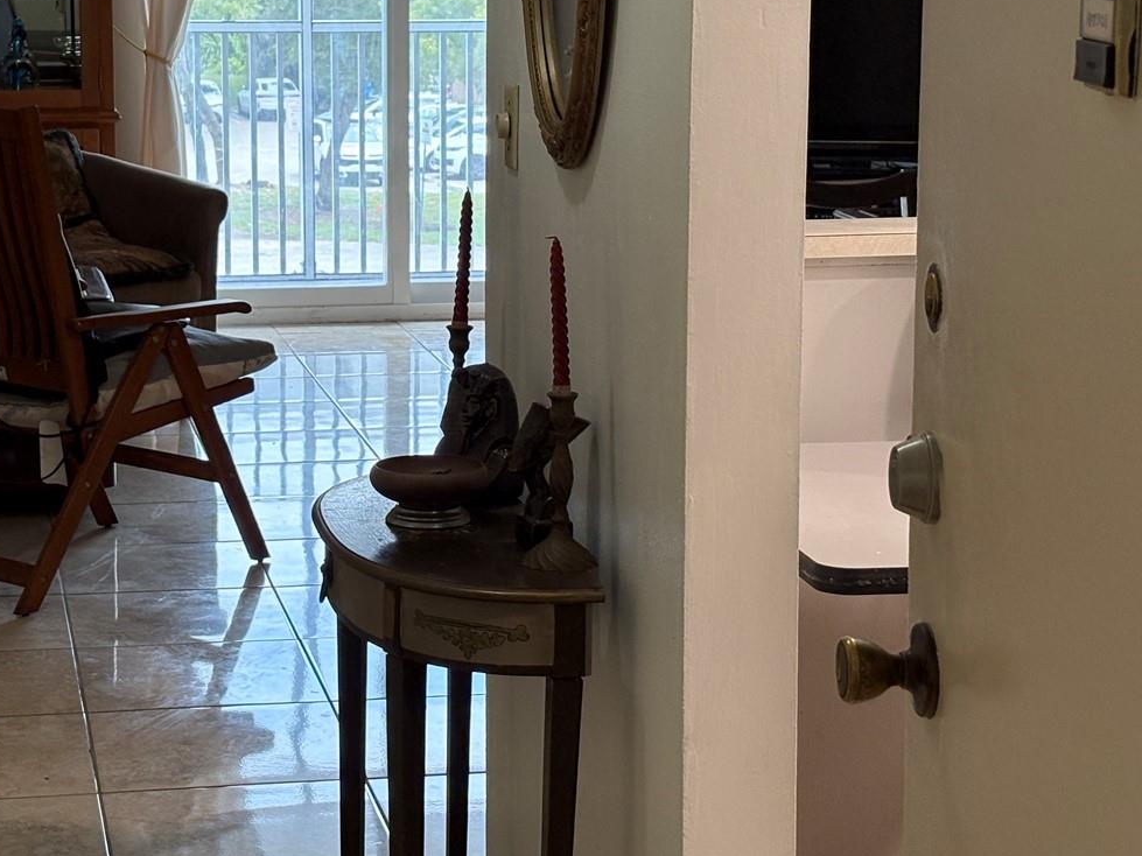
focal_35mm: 85
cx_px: 414
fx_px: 2804
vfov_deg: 17.3
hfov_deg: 23.0
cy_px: 290
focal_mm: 5.96
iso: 100
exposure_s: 1/120
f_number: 1.6
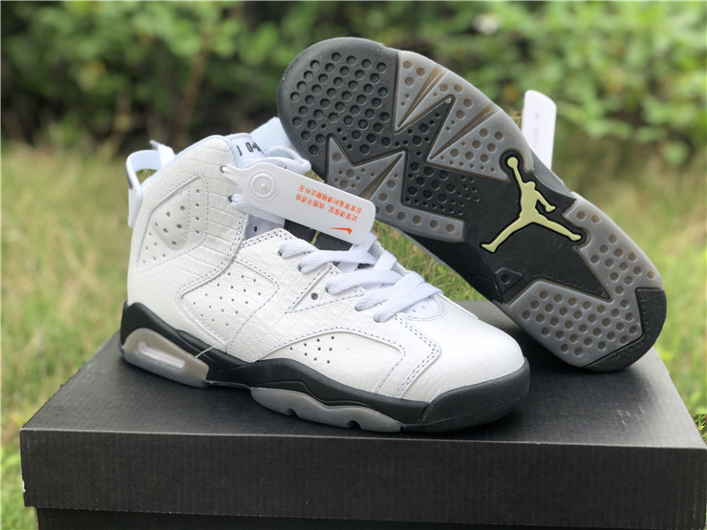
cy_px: 265
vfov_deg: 28.0
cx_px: 354
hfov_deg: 36.8
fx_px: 1062
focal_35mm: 52
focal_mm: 6
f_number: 2.4
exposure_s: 1/277
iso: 16
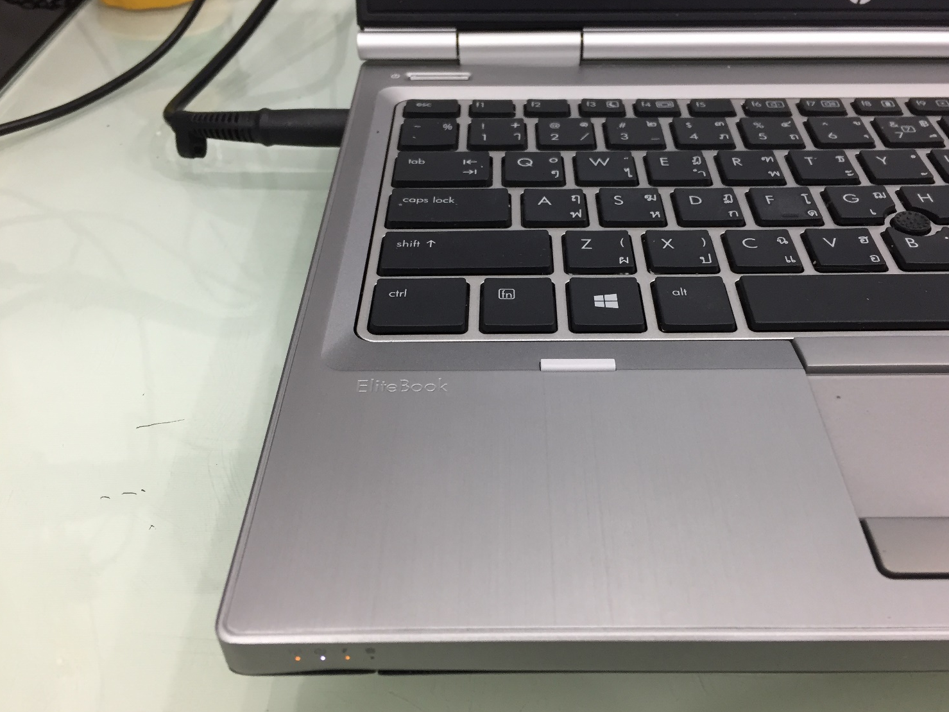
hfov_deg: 56.7
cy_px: 374
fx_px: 877
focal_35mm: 32
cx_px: 515
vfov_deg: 44.1
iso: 100
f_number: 2.2
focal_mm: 4.15
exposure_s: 1/33
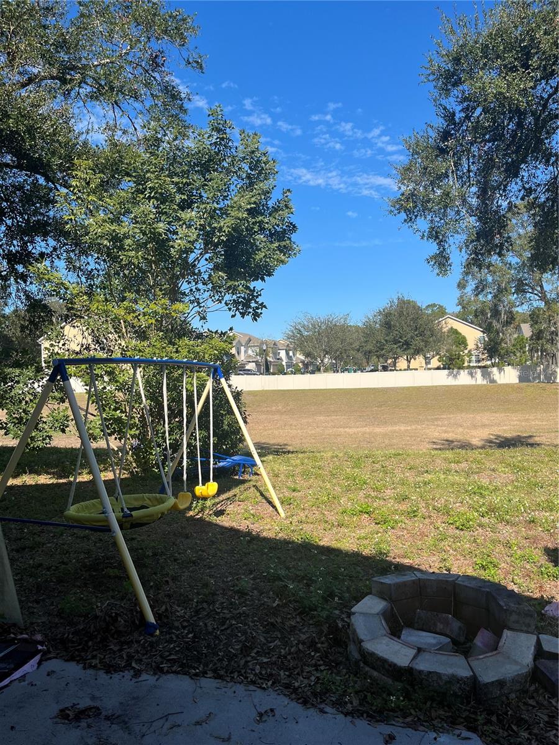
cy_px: 372
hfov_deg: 53.1
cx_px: 280
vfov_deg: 67.3
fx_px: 560
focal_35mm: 26
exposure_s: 1/2632
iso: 50
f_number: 1.6
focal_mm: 5.1
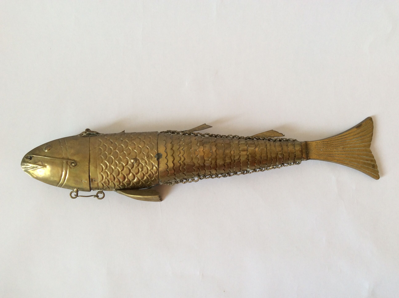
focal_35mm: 32
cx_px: 200
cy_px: 149
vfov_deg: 44.1
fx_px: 368
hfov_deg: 56.9
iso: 40
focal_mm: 3.3
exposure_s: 1/50
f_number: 2.4
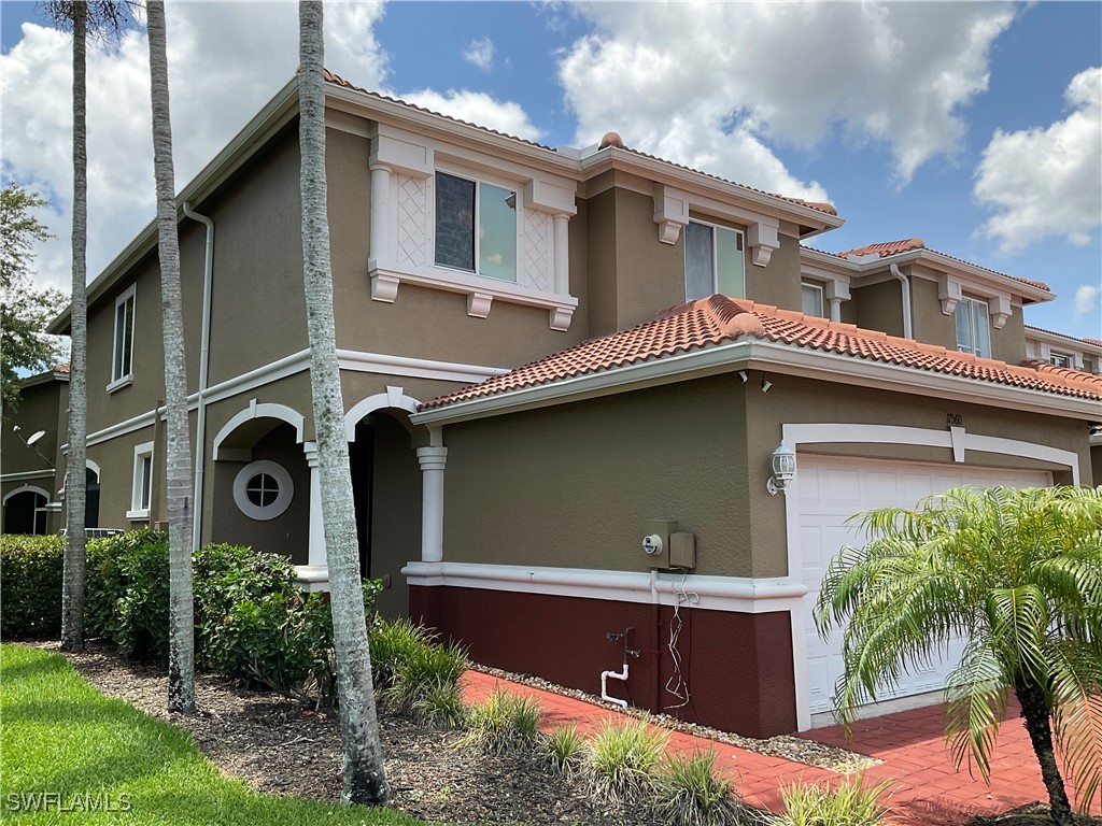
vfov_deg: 48.2
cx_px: 551
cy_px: 413
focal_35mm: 29
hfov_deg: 61.7
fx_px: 923
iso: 16
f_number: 1.8
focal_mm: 3
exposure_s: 1/1144
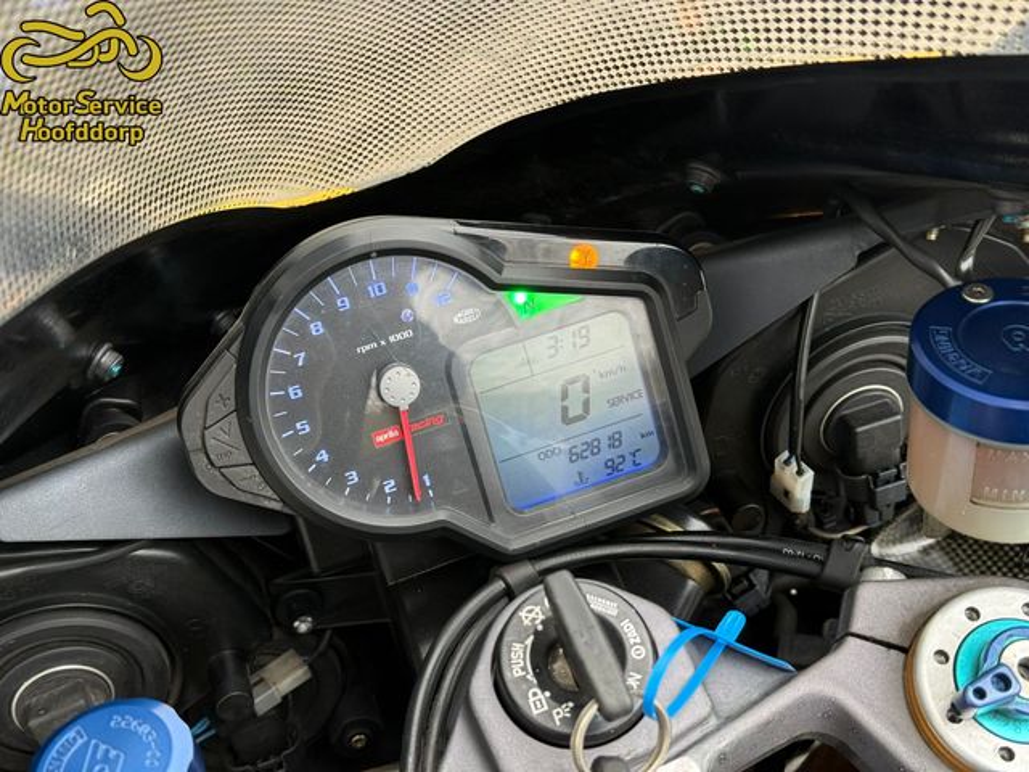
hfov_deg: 39.7
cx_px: 514
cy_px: 386
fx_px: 1427
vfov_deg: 30.3
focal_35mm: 48
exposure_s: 1/60
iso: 125
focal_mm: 6.76
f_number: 1.78
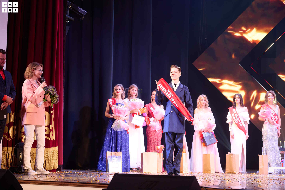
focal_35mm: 74
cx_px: 142
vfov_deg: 18.4
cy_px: 95
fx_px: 585
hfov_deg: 27.4
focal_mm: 74
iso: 1600
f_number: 5.6
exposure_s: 1/200
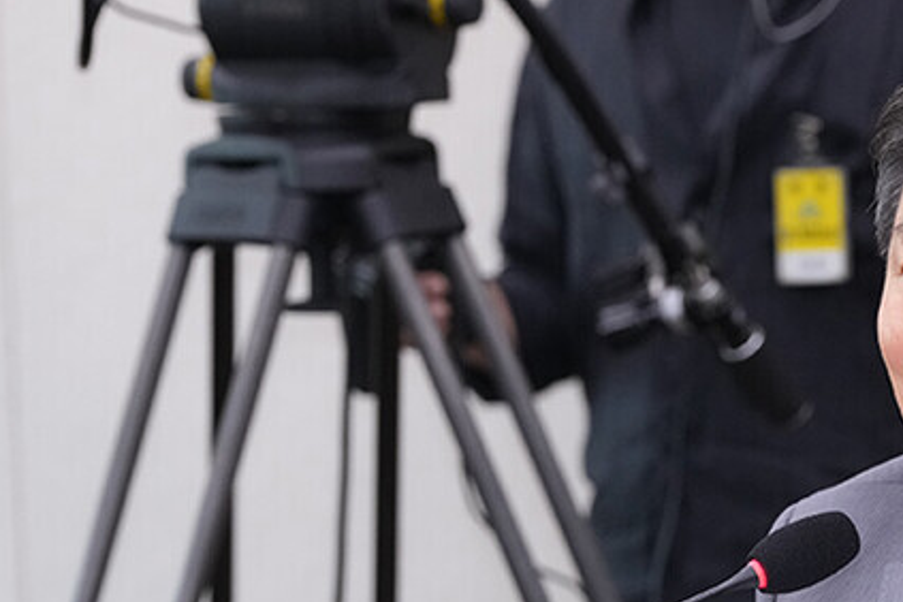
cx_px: 920
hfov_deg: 5.4
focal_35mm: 379
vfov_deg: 3.6
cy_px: 529
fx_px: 9506
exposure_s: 1/160
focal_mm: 167
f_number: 5
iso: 3200
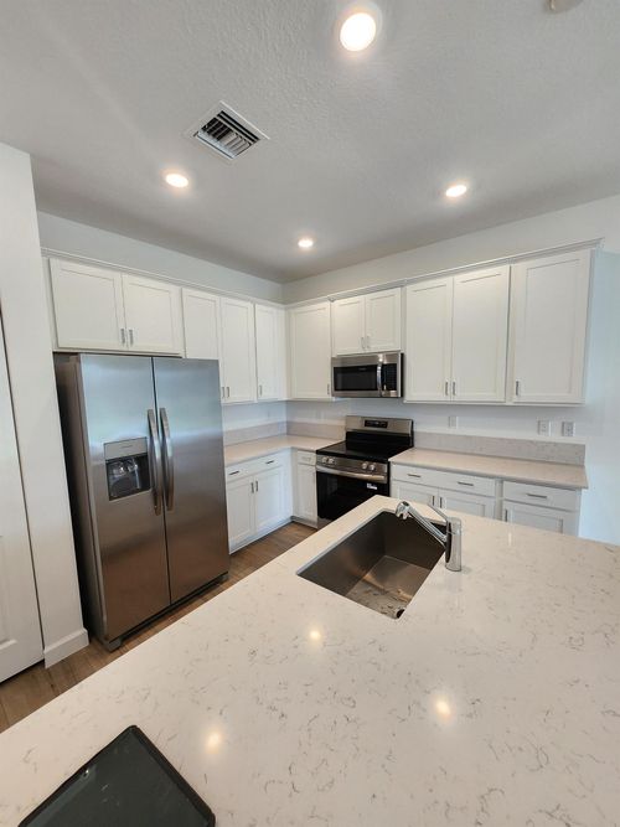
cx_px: 310
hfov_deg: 89.9
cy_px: 414
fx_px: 311
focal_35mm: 13
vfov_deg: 106.2
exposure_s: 1/60
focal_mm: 1.74
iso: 125
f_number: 2.2
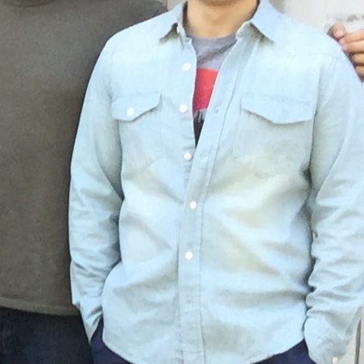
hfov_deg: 8.0
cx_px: -560
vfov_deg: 8.8
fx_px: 2356
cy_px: 160
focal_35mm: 198
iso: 32
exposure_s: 1/120
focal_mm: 3.3
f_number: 2.4
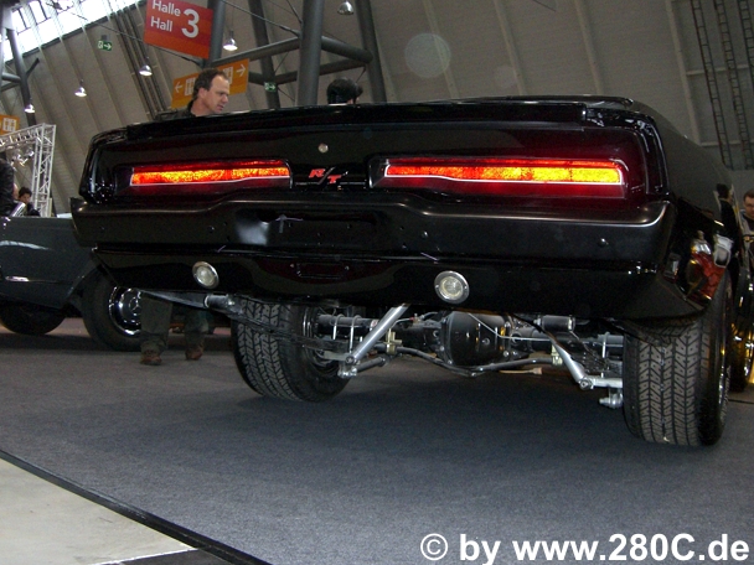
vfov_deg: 36.0
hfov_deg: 46.8
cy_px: 281
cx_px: 382
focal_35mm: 40
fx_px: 871
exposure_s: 1/60
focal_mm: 6.2
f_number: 2.7
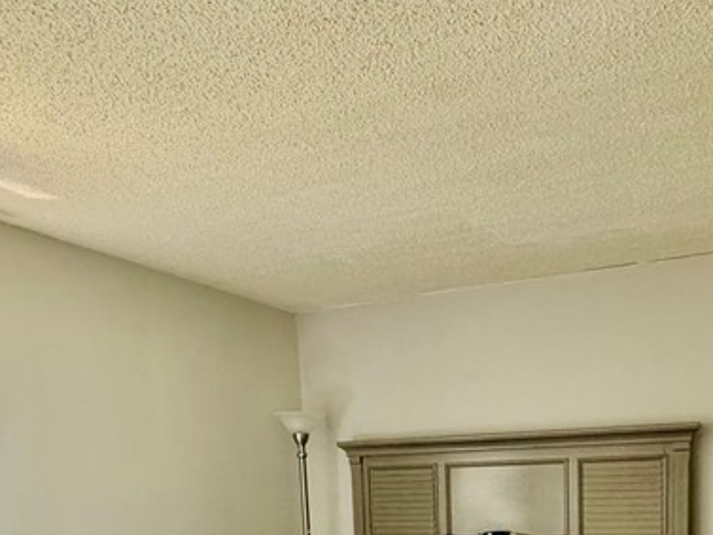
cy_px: 578
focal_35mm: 38
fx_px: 783
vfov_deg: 33.3
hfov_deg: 48.0
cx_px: 488
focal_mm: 2.22
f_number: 2.2
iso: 640
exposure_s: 1/60
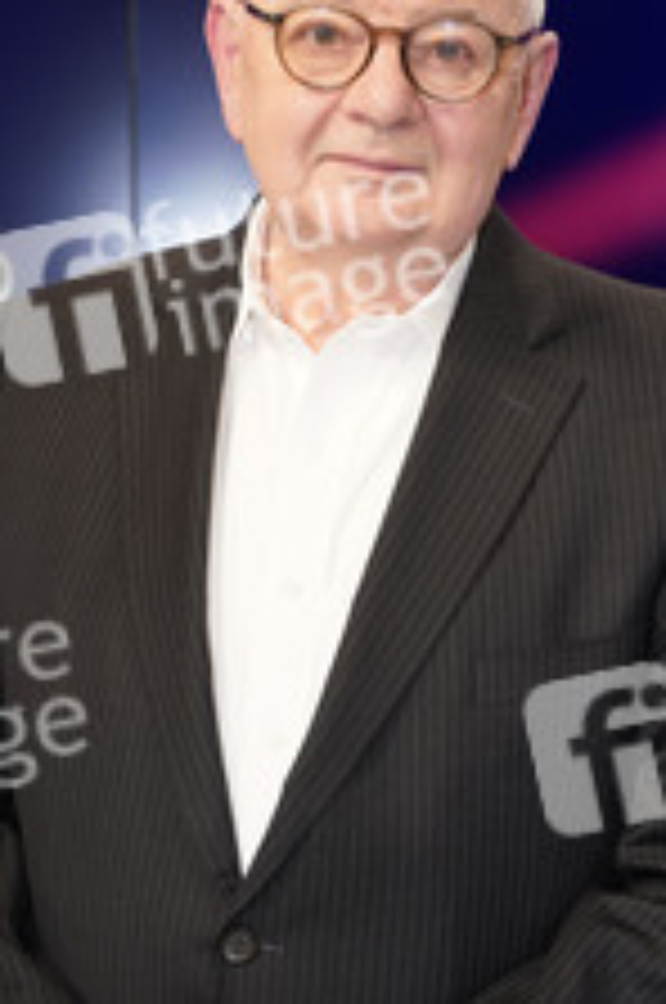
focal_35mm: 104
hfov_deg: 13.1
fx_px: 2895
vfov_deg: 19.7
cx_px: 346
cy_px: 504
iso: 2000
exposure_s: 1/125
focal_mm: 58
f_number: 5.6
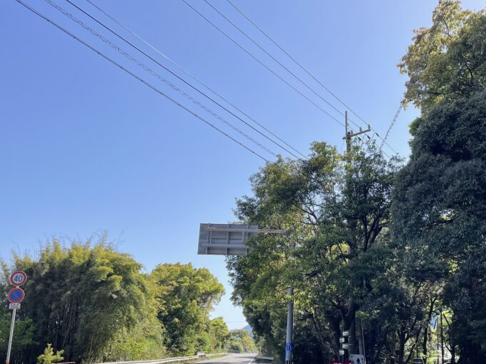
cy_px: 224
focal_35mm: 39
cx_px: 308
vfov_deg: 36.6
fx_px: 547
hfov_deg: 47.4
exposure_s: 1/1618
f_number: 1.6
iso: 32
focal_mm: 4.2
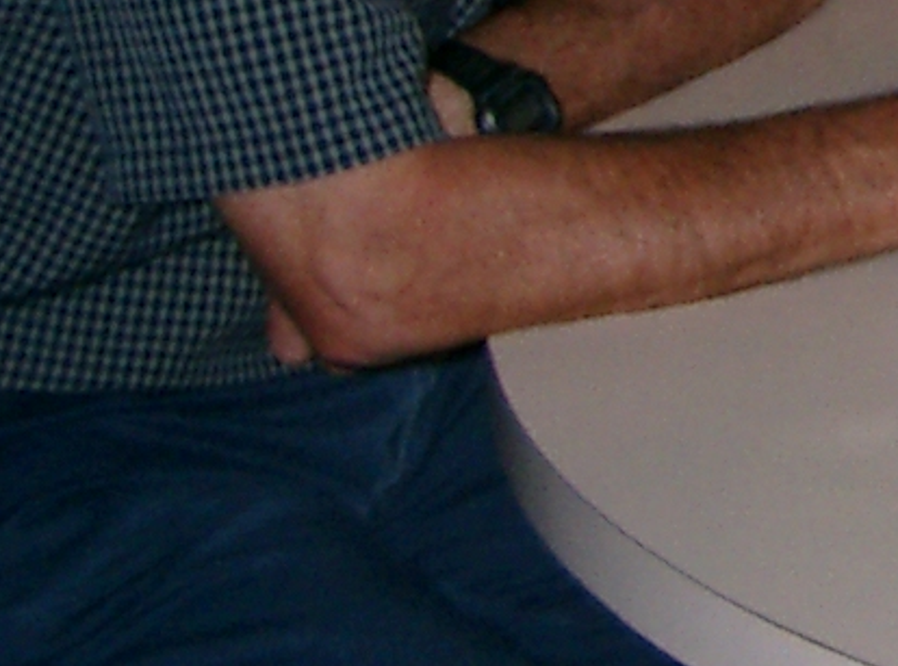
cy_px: -675
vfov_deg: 6.9
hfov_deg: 8.7
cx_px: 2160
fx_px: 5322
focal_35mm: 206
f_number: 2.6
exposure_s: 1/60
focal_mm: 7.6
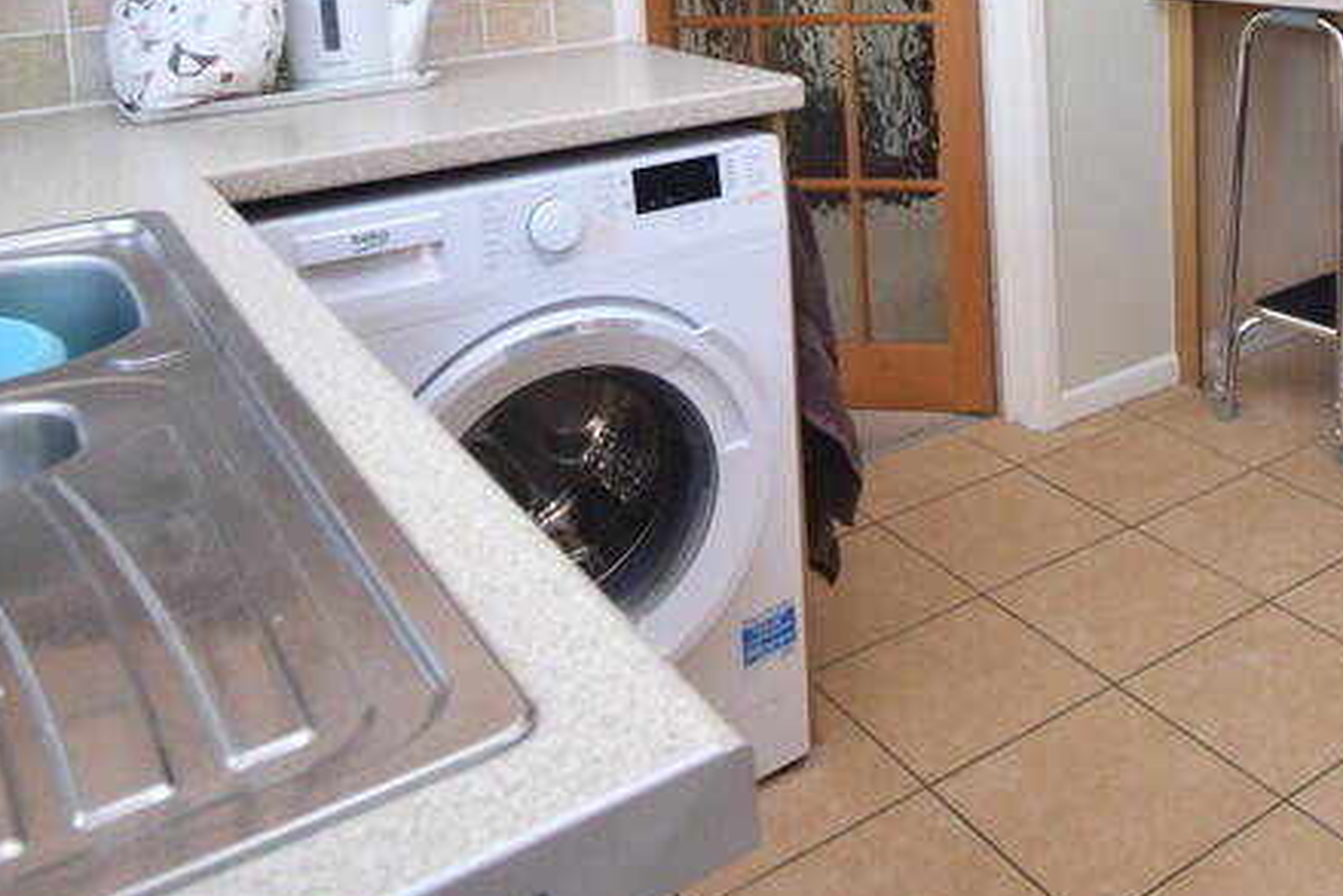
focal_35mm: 35
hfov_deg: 51.5
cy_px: -47
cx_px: 1046
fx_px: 1306
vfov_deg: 33.8
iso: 400
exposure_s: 1/60
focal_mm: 10
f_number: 4.5
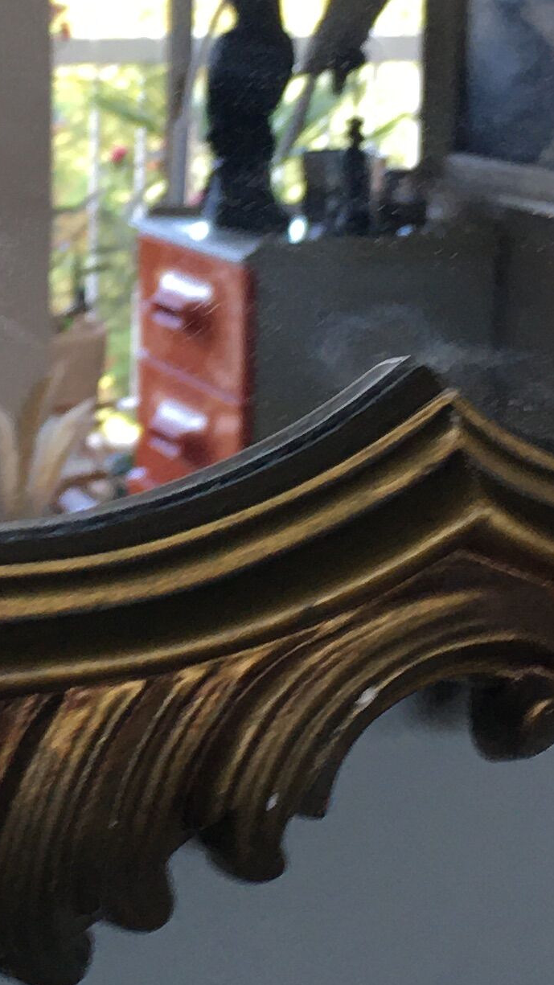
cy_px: 411
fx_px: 2716
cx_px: -207
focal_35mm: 104
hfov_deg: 11.3
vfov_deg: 20.5
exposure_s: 1/33
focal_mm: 4.15
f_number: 2.2
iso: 25
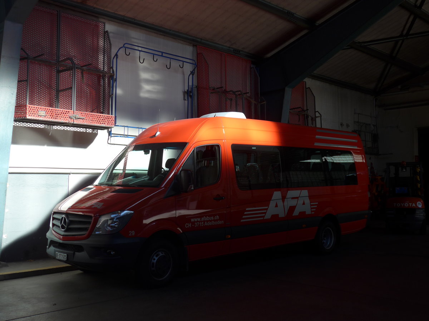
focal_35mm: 41
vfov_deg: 35.1
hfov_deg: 45.8
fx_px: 508
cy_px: 160
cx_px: 214
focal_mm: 8.4
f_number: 2.8
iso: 80
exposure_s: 1/400
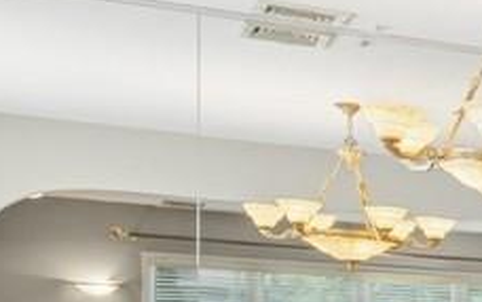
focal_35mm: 104
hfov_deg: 11.7
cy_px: 370
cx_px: 1408
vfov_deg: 12.4
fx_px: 1362
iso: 100
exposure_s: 1
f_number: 11
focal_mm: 14.5
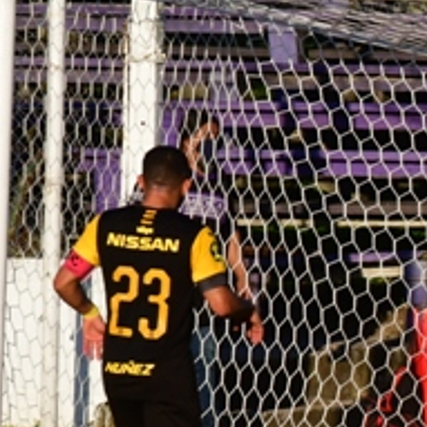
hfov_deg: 1.1
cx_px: 847
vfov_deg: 1.1
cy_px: 265
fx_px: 22301
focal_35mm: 1598
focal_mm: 300
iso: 1000
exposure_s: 1/1000
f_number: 13
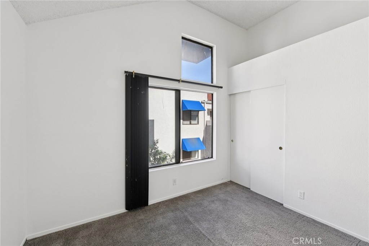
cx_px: 184
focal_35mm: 14
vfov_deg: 81.2
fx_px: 143
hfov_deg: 104.3
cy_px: 123
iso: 400
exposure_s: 1/500
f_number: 8
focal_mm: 14
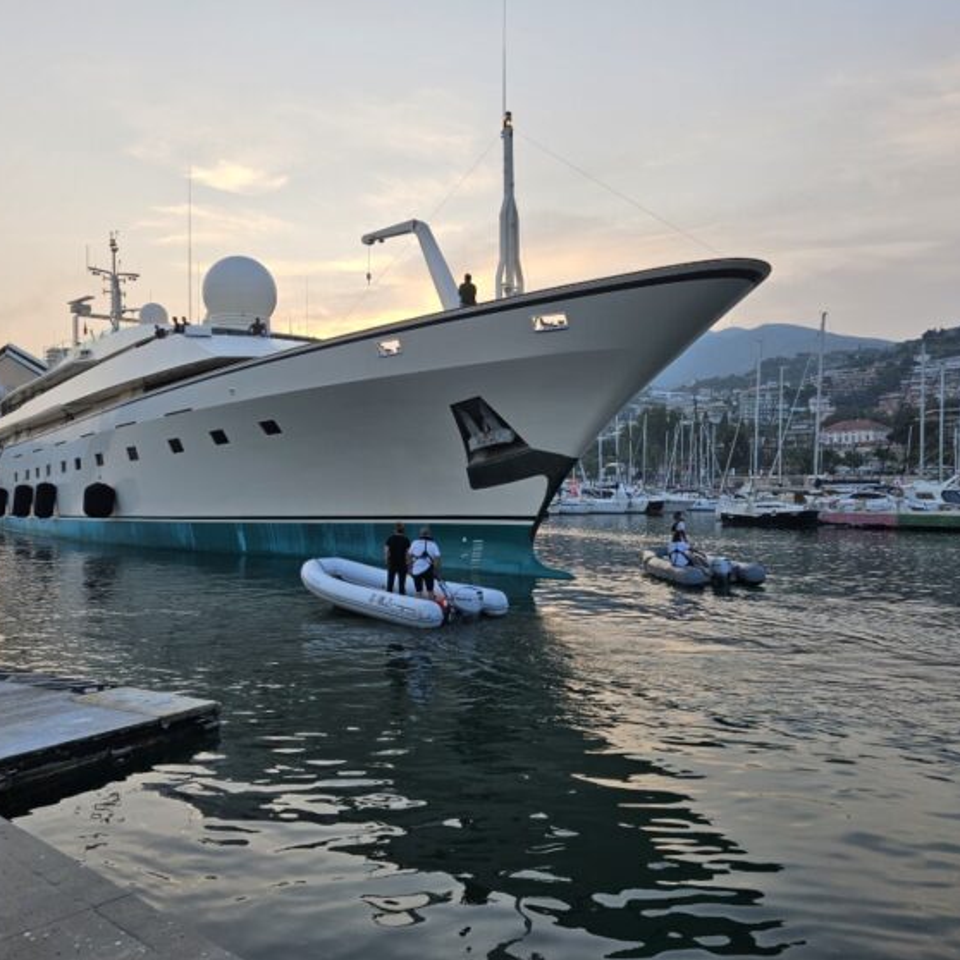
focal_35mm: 28
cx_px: 446
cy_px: 468
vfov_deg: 57.3
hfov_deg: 57.2
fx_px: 879
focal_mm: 5.4
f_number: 1.8
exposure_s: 1/181
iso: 25
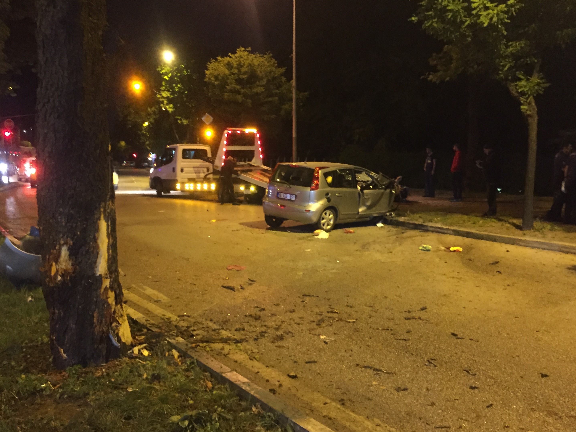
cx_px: 253
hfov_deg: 55.2
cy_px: 216
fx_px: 549
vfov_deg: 42.9
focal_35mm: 33
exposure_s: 1/17
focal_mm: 4.15
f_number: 2.2
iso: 500
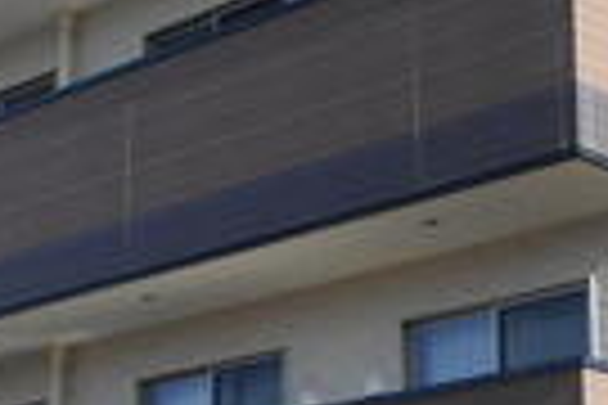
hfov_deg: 17.0
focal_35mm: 120
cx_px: 167
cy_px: 324
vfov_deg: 11.4
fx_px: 2027
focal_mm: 4.6
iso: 80
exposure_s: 1/500
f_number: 3.2
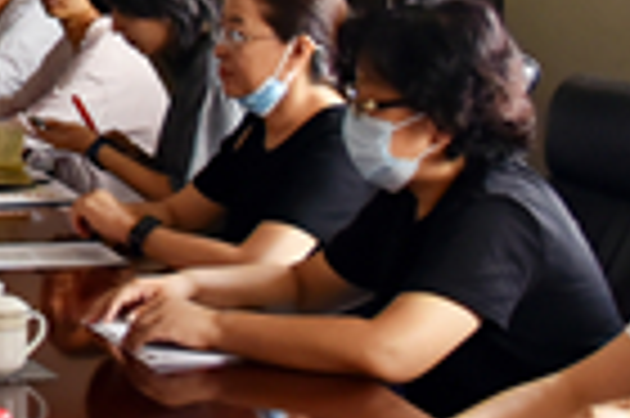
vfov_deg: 9.8
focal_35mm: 137
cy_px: -146
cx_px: -472
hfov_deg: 13.6
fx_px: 2395
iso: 1250
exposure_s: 1/125
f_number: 4
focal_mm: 24
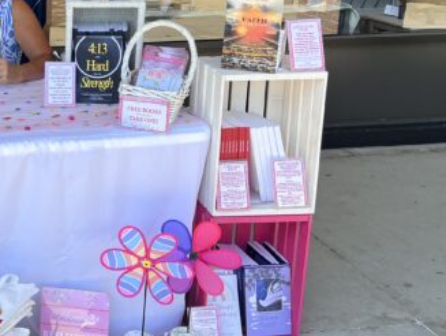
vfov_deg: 23.7
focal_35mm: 61
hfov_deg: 28.0
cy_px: 72
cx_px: -76
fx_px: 787
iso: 50
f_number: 1.6
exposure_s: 1/827
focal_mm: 5.1
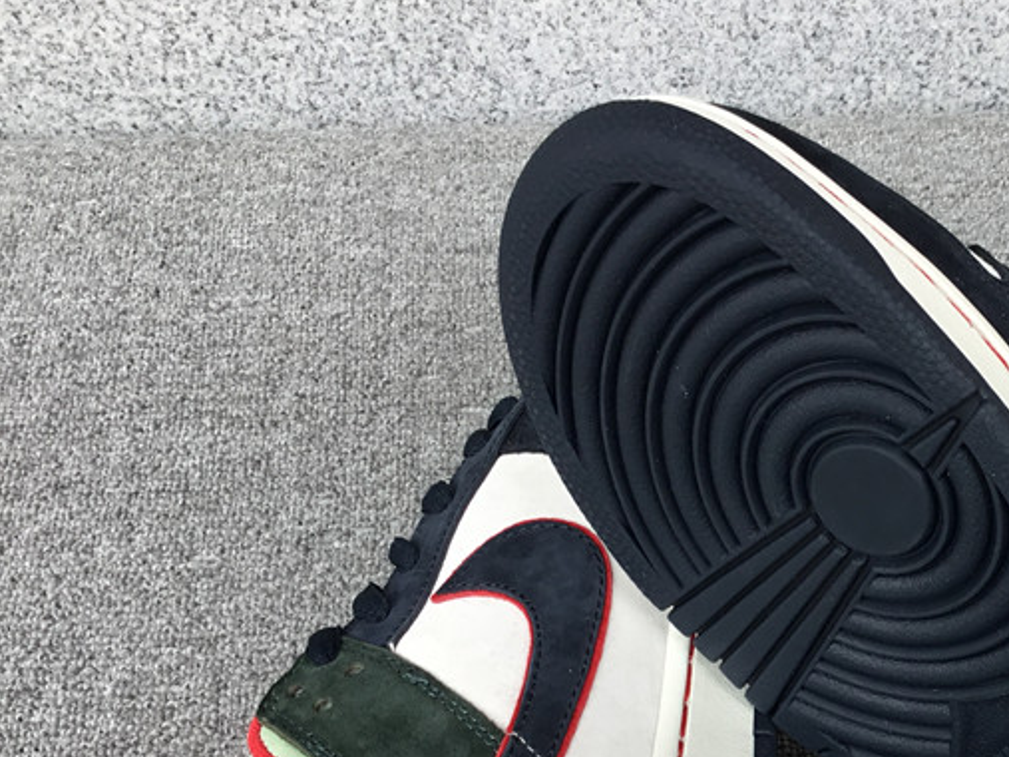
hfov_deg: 33.3
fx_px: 1603
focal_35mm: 55
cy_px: 656
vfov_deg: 25.8
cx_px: 890
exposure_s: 1/100
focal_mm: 3.3
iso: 25
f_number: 2.4
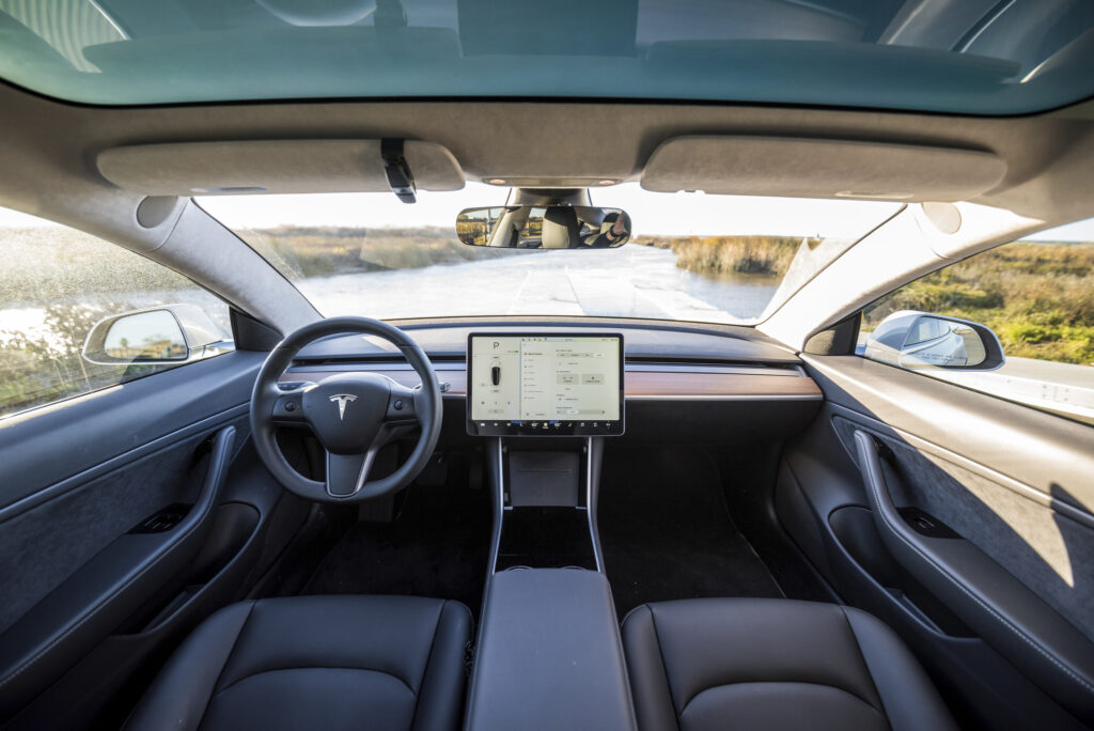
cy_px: 366
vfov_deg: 77.4
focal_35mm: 15
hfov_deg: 100.4
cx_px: 547
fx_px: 456
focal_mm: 15
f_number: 2.8
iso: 400
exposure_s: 1/200
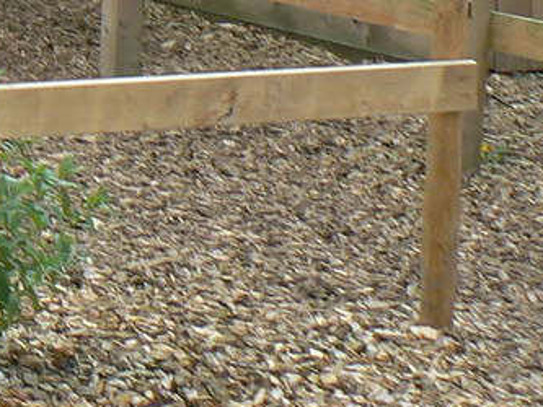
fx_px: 2715
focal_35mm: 173
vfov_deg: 8.4
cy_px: -182
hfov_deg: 10.9
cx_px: -307
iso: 80
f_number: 4
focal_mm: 6
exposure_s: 1/100
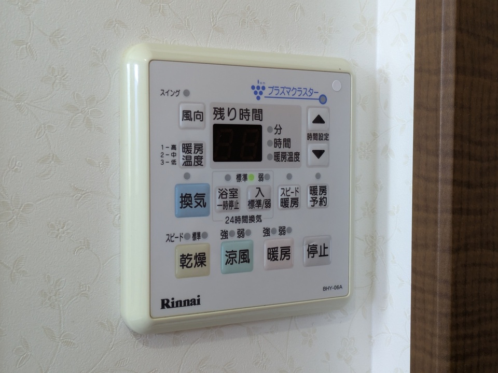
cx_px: 249
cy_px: 186
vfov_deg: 28.6
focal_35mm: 51
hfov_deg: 37.5
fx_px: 734
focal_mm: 5.43
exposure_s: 1/24
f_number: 1.89
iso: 89
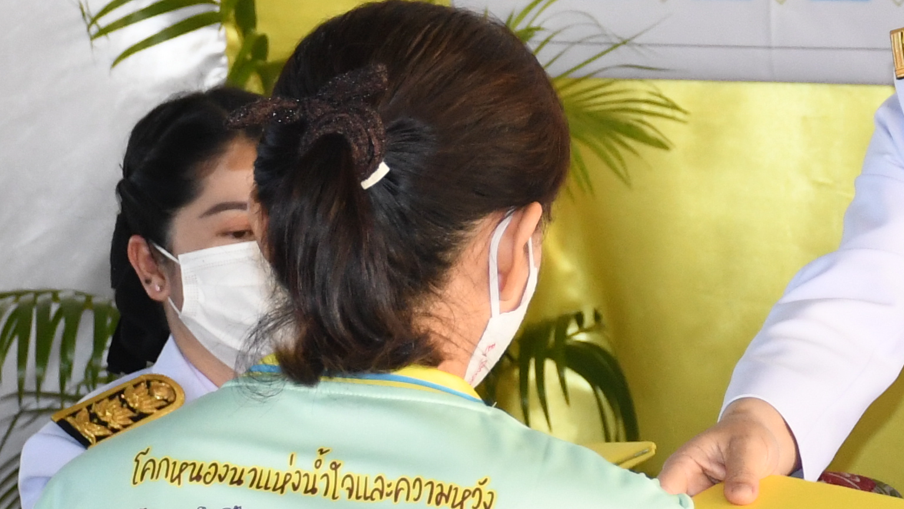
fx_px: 7647
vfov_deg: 3.8
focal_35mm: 319
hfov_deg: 6.7
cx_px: 937
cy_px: 340
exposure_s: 1/125
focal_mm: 56
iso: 1600
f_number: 5.6
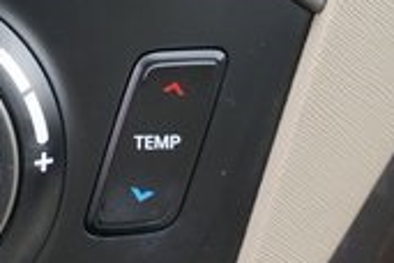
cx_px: -152
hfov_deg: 12.6
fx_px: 1718
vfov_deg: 8.6
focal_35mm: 157
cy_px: -107
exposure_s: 1/60
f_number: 4
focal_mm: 42
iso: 250
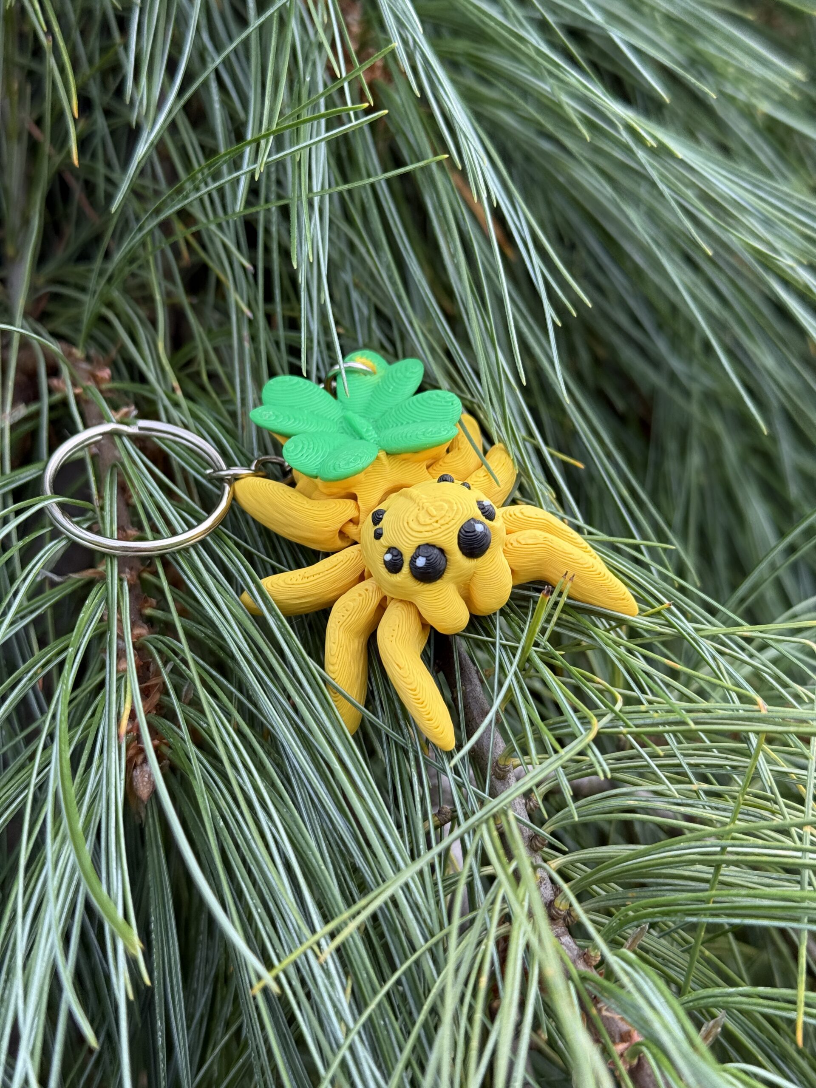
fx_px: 1509
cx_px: 408
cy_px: 544
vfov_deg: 39.7
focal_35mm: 48
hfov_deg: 30.3
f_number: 1.78
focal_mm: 6.76
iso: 64
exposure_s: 1/566
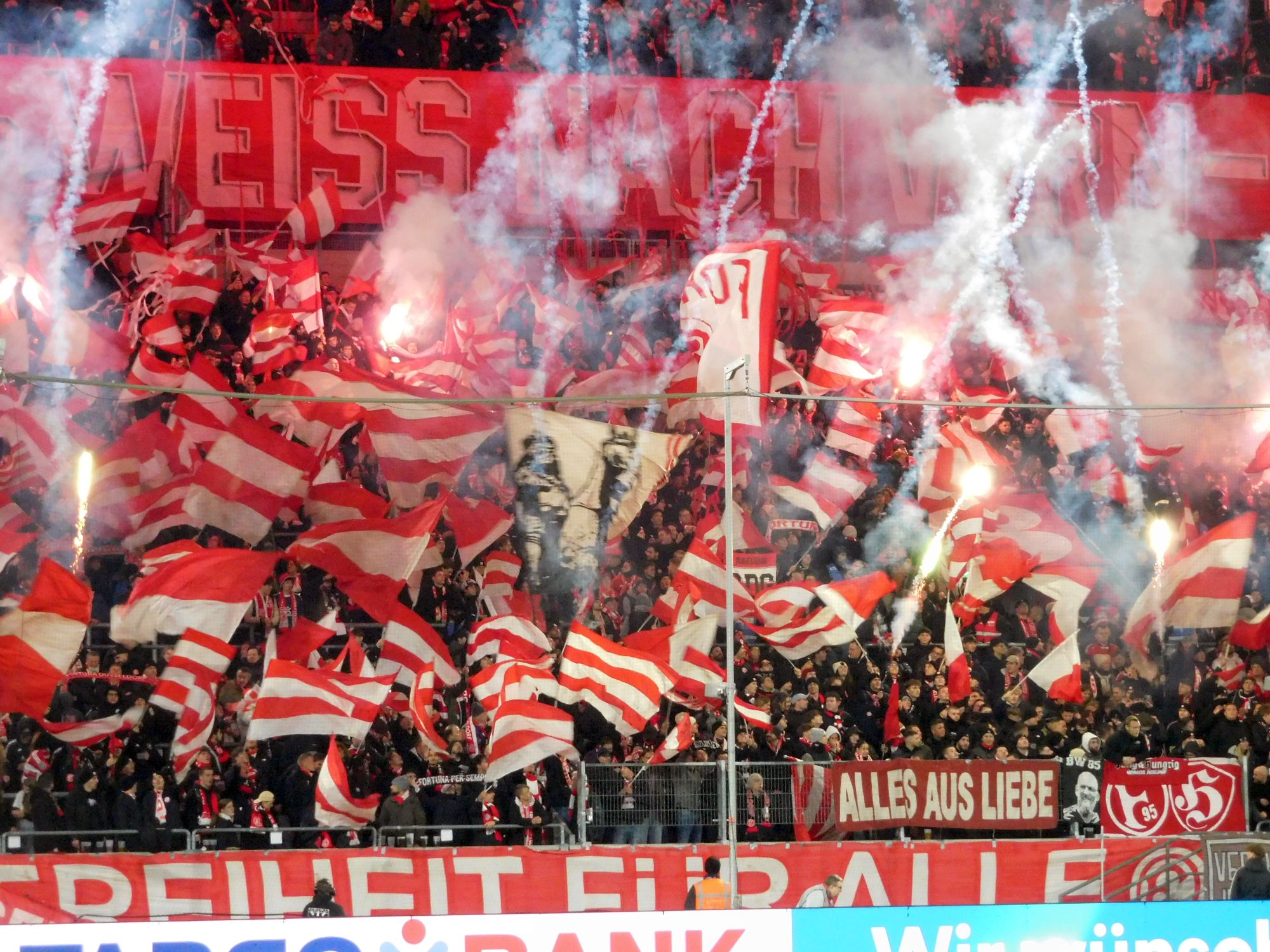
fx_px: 5136
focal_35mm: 140
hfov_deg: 14.1
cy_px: 476
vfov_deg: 10.6
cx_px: 635
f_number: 5.1
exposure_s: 1/60
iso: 800
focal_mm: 25
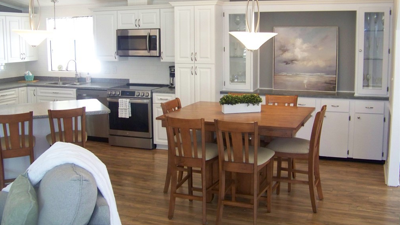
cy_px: 95
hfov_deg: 50.5
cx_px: 196
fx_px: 424
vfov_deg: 29.7
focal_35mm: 40
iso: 200
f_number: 2.8
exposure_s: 1/30
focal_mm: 5.85
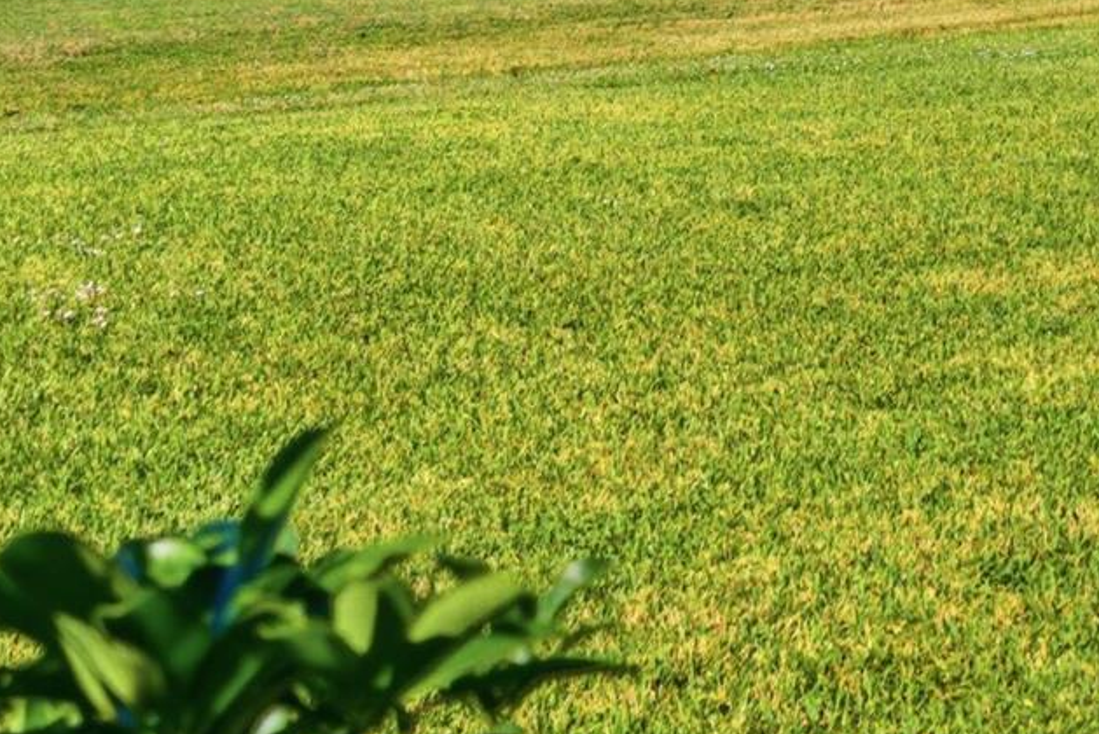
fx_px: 3482
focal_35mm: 114
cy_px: -287
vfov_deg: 11.6
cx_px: 1669
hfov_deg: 16.3
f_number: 8
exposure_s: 1/8000
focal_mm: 35
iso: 640
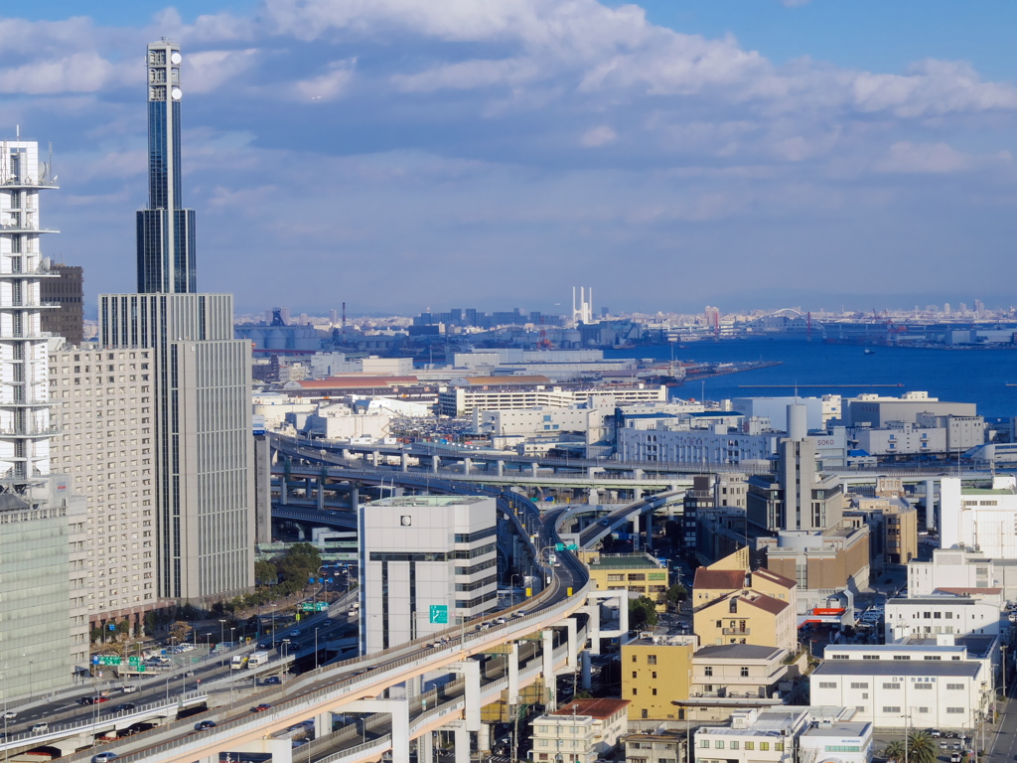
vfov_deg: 13.6
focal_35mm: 109
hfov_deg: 18.0
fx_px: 3202
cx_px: 508
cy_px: 382
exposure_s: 1/320
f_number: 5.6
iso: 100
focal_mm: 23.6
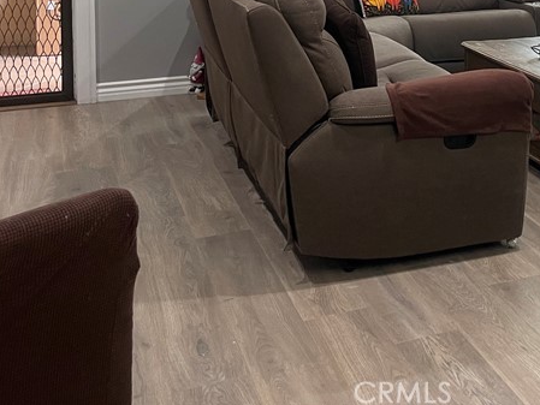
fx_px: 889
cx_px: 512
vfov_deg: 23.9
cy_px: -52
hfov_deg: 31.7
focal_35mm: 57
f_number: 1.6
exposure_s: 1/60
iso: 200
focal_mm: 5.1
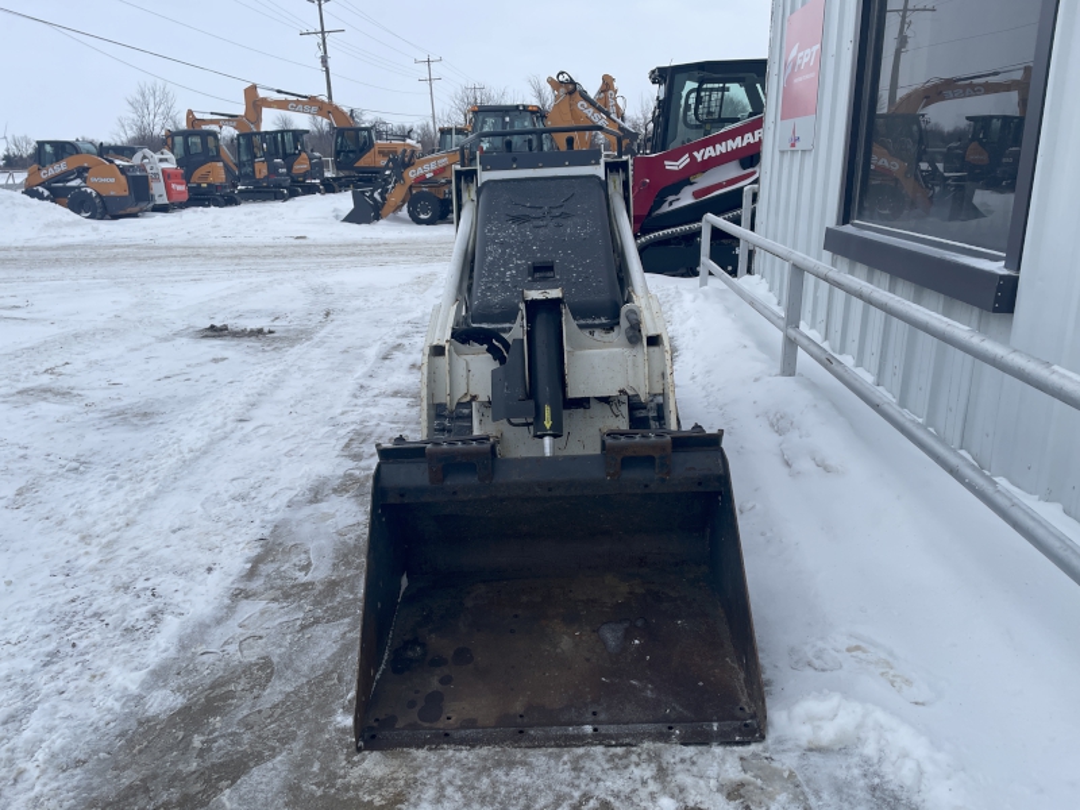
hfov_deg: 67.3
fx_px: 811
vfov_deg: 53.1
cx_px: 540
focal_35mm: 26
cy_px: 405
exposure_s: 1/1453
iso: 32
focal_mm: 4.2
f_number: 1.6
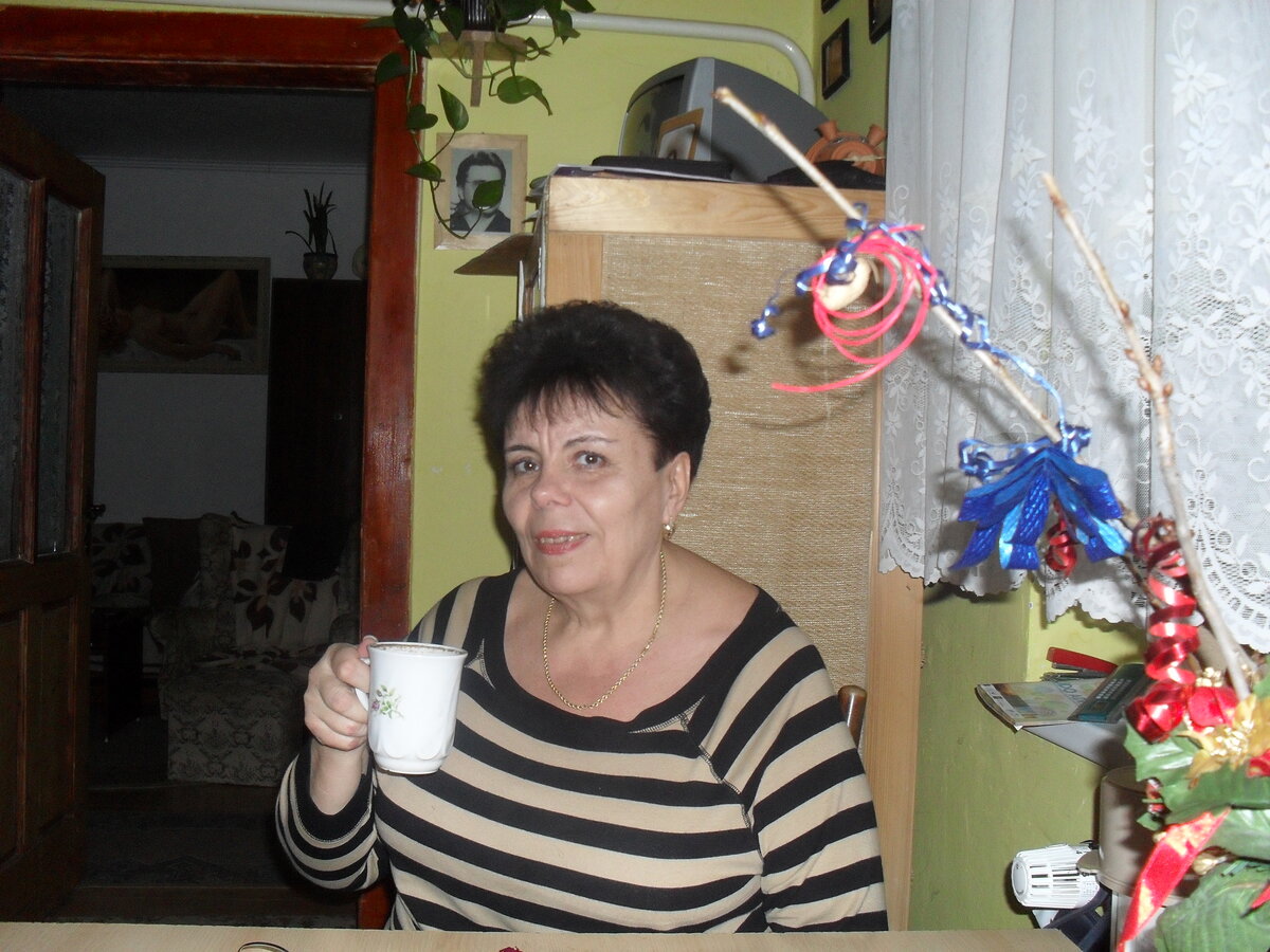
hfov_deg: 52.6
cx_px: 635
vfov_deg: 40.7
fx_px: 1284
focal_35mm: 35
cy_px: 476
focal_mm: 6.3
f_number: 3.2
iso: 200
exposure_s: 1/45
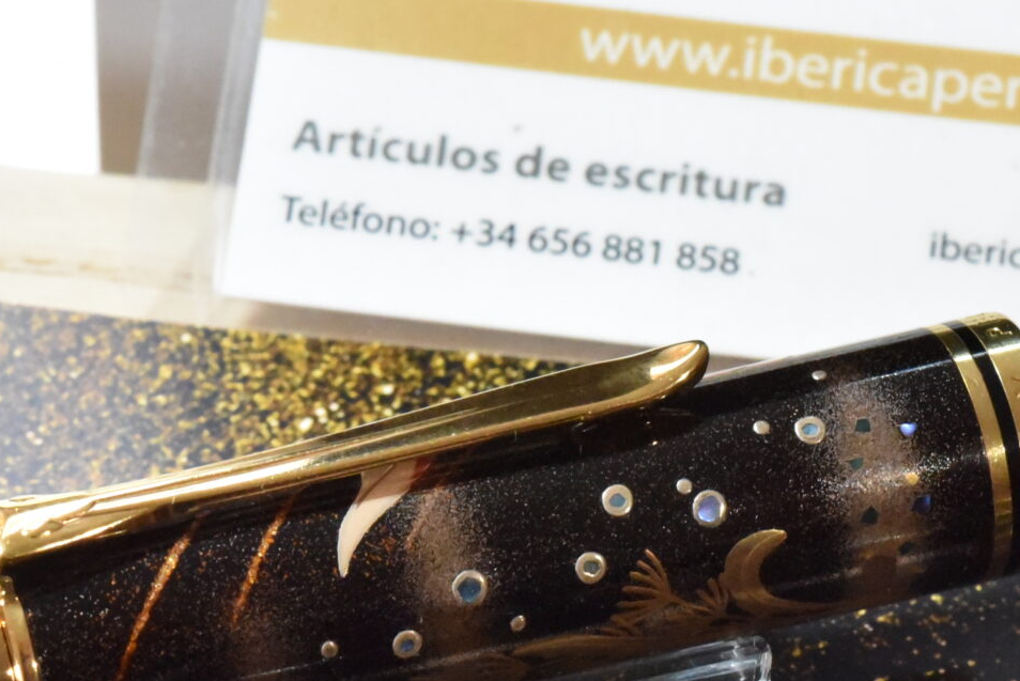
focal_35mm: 161
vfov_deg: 8.5
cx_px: 755
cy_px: 598
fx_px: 4564
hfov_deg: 12.7
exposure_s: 1/80
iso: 12800
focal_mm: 60
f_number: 20
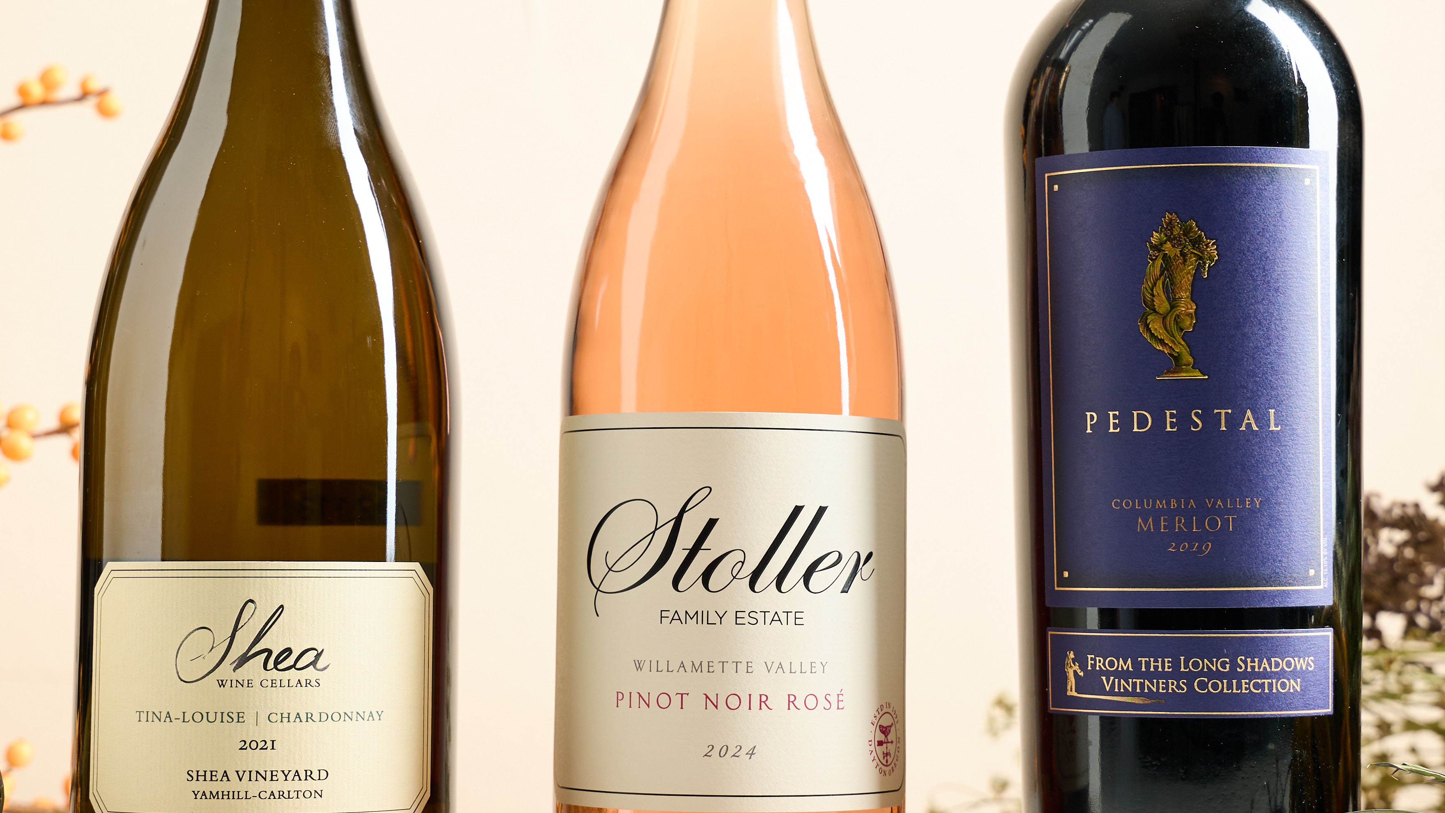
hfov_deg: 25.6
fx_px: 3180
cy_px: 286
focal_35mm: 83
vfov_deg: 14.5
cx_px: 751
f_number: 5.6
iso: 200
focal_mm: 47
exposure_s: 1/160
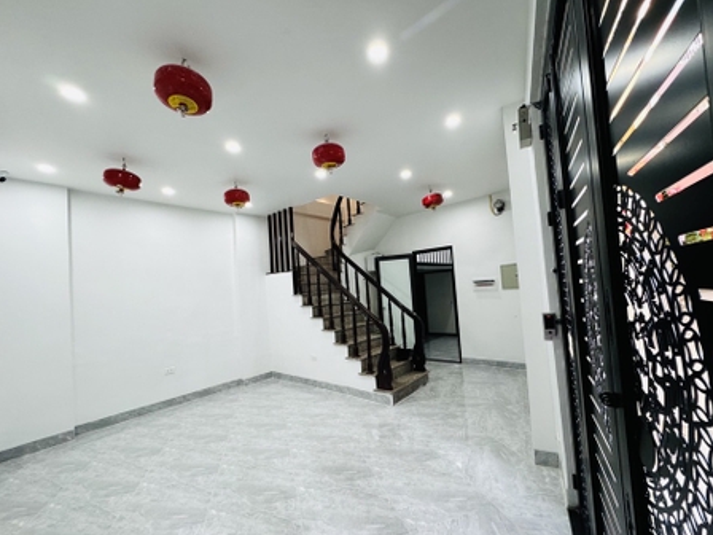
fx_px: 309
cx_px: 364
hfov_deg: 98.2
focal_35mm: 15
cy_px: 277
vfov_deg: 81.7
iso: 250
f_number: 2.2
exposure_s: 1/100
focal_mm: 2.22
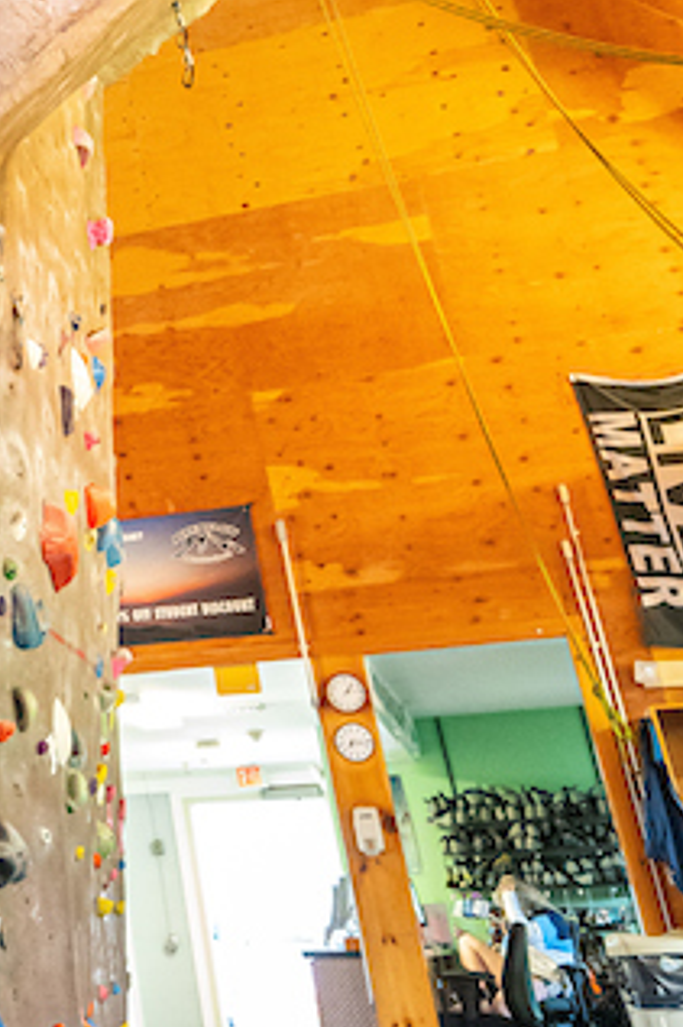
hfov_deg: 21.5
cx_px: -330
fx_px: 1510
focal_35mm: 53
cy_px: 146
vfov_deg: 35.8
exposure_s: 1/160
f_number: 2.8
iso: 8000
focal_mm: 14
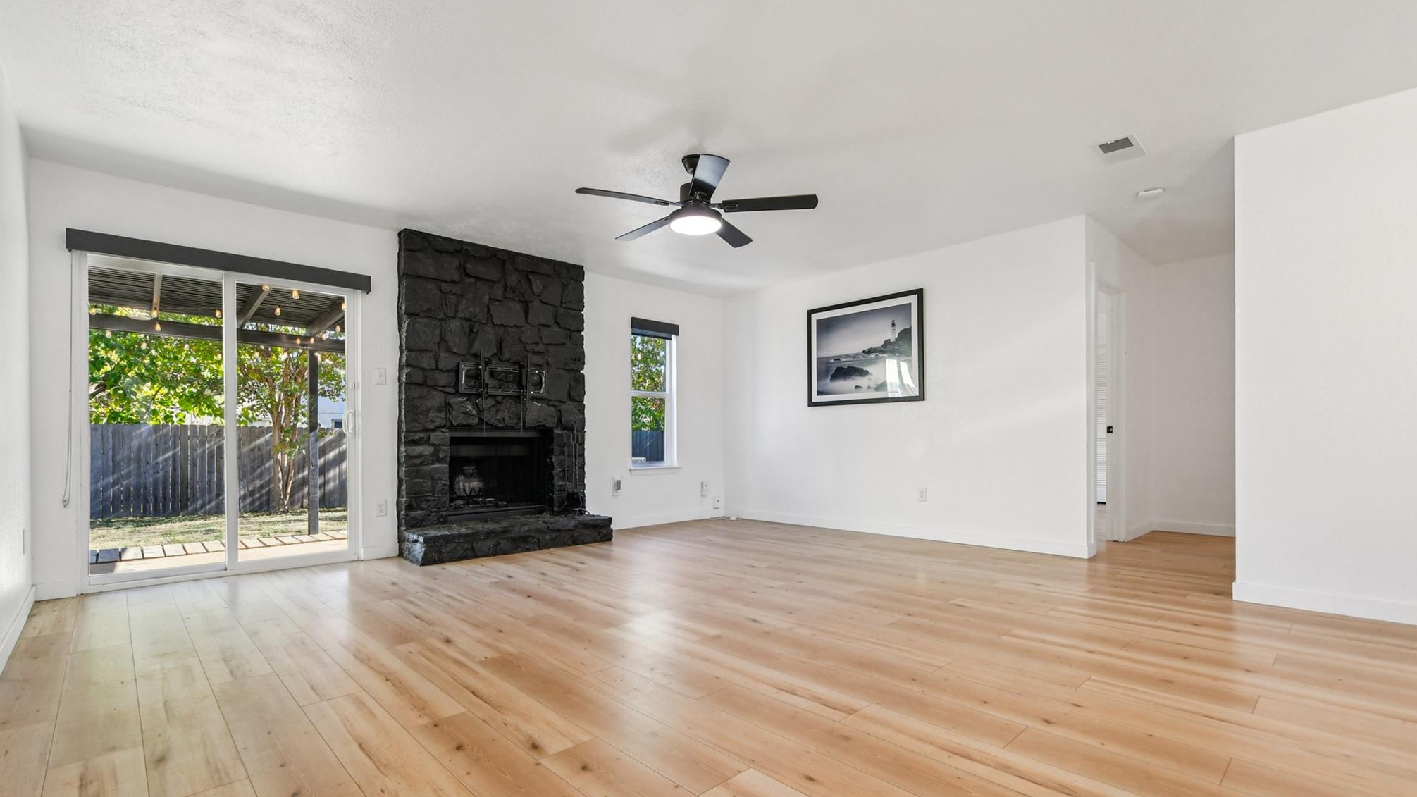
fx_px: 601
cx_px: 717
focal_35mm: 16
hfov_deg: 99.4
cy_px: 405
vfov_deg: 67.1
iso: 400
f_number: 8
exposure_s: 1/60
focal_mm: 10
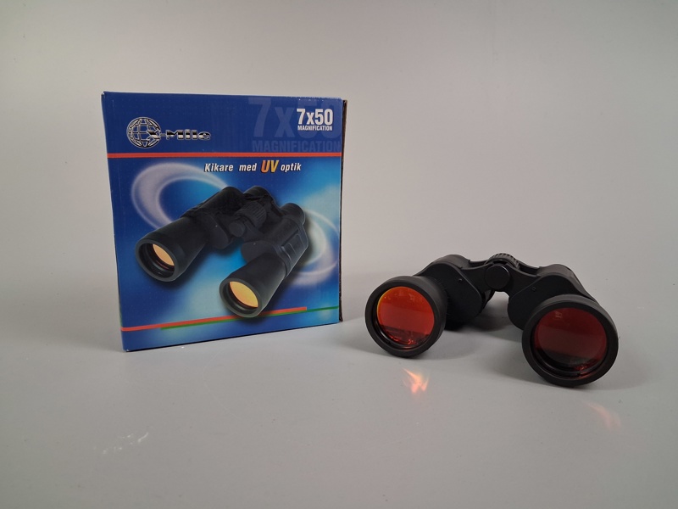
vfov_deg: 51.4
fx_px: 529
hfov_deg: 65.3
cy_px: 254
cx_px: 339
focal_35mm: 27
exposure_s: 1/50
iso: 250
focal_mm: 4
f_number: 1.8
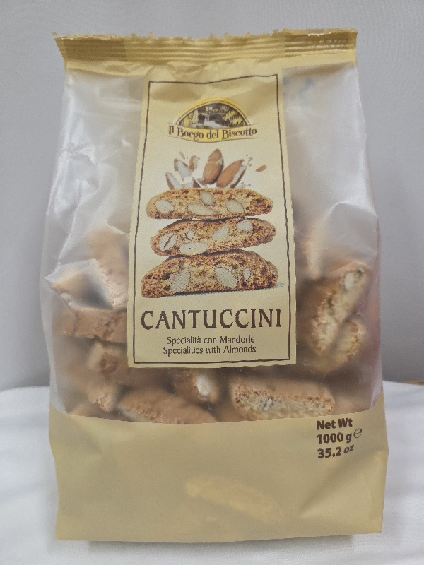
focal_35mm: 23
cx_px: 212
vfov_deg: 73.9
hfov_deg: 58.9
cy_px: 282
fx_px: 376
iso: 400
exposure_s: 1/101
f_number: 1.7
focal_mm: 6.3
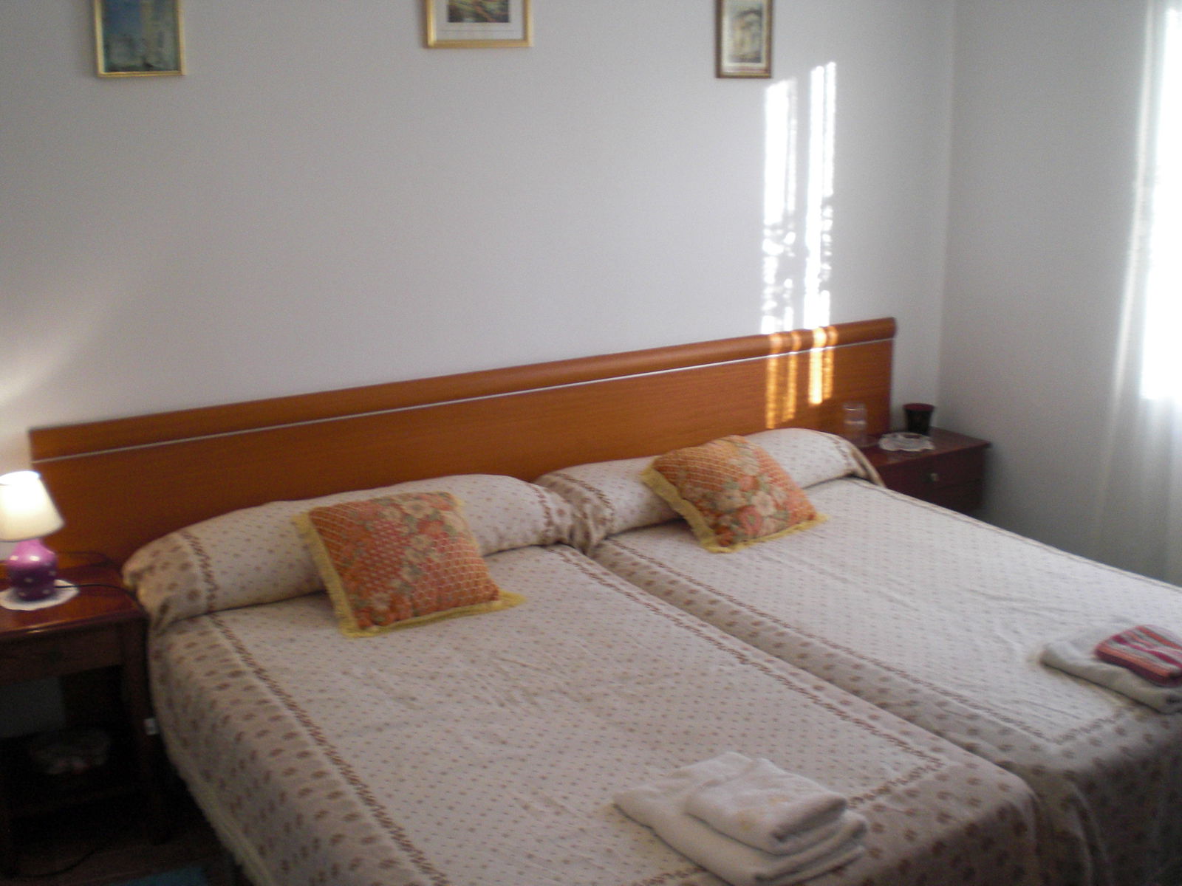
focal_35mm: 38
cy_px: 443
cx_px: 591
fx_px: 1298
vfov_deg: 37.7
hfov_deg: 49.0
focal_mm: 6.3
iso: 200
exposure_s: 1/80
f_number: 3.1
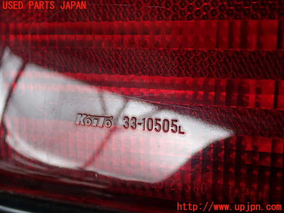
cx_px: 142
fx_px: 386
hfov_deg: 40.4
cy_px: 106
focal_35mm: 47
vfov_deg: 30.9
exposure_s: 1/50
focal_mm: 8.4
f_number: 3.1
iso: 200
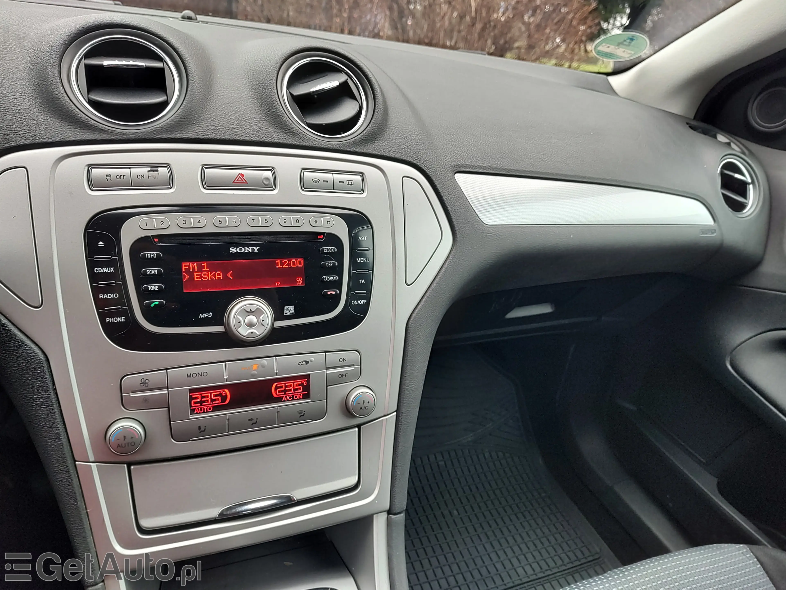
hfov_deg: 73.9
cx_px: 393
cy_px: 295
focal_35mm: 23
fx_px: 522
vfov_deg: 58.9
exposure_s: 1/50
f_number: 1.8
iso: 129
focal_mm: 5.56
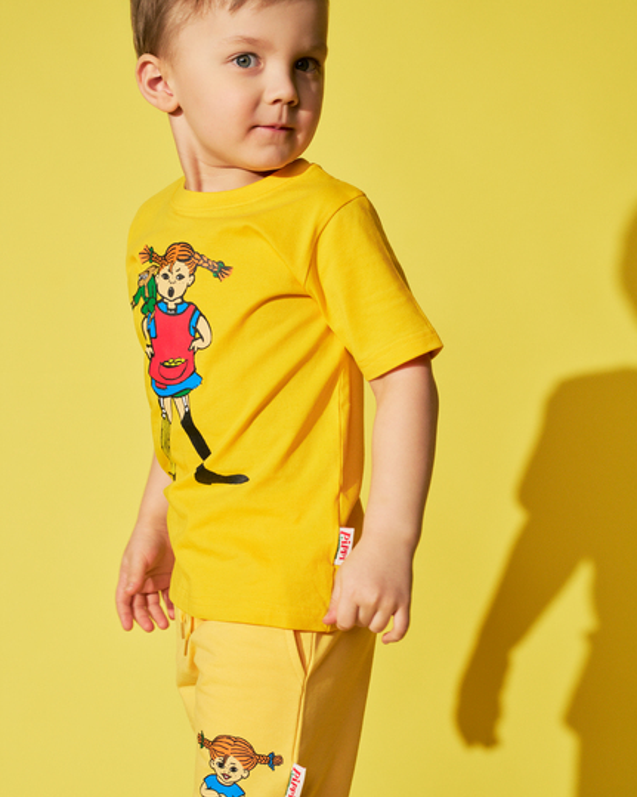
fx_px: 2216
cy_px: 379
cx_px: 318
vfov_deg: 20.4
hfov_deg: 16.4
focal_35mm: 94
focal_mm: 83
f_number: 6.3
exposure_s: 1/200
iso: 400
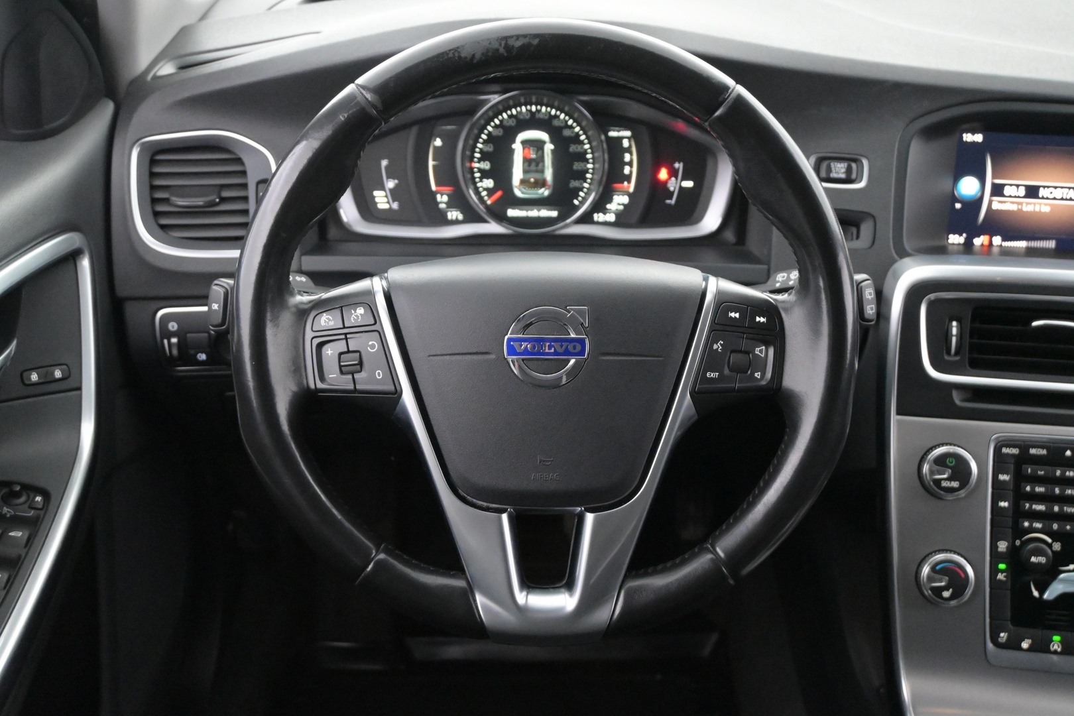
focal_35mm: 45
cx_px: 537
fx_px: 1342
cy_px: 358
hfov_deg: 43.6
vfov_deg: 29.9
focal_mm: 30
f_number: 4.8
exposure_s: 1/50
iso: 7200
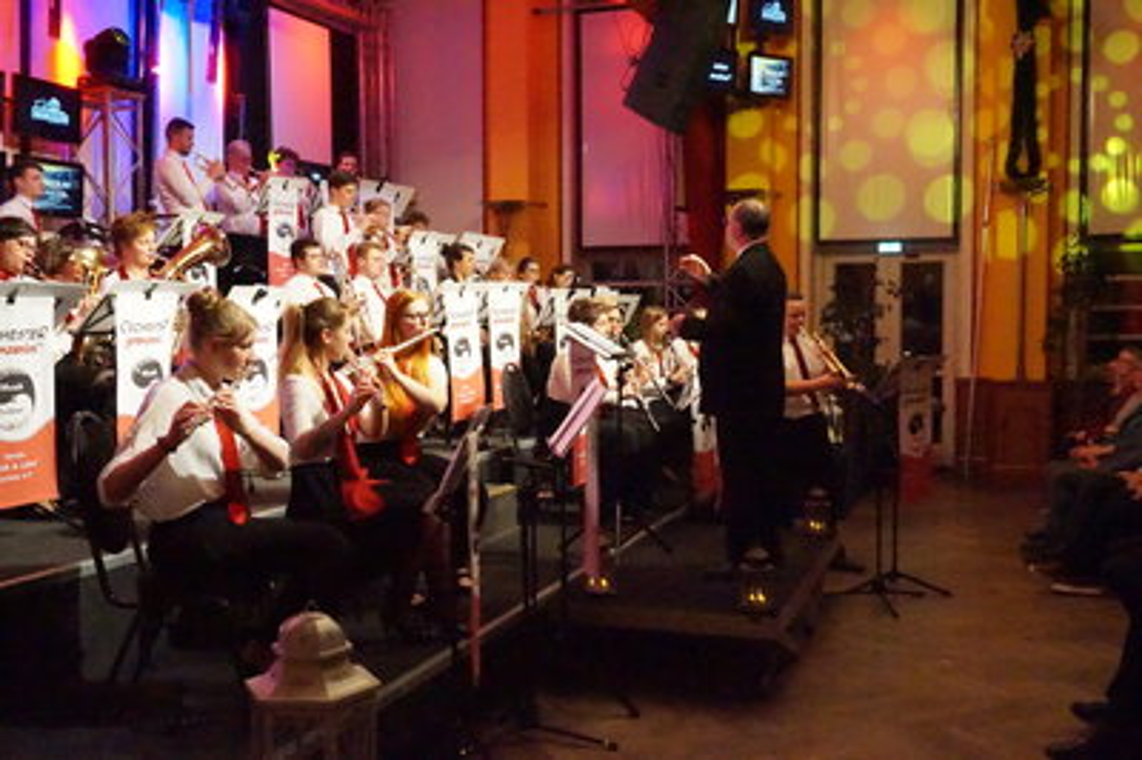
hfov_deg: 53.2
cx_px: 571
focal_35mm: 36
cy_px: 380
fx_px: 1141
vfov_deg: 36.8
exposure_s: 1/200
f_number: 7.1
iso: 16000
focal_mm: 24
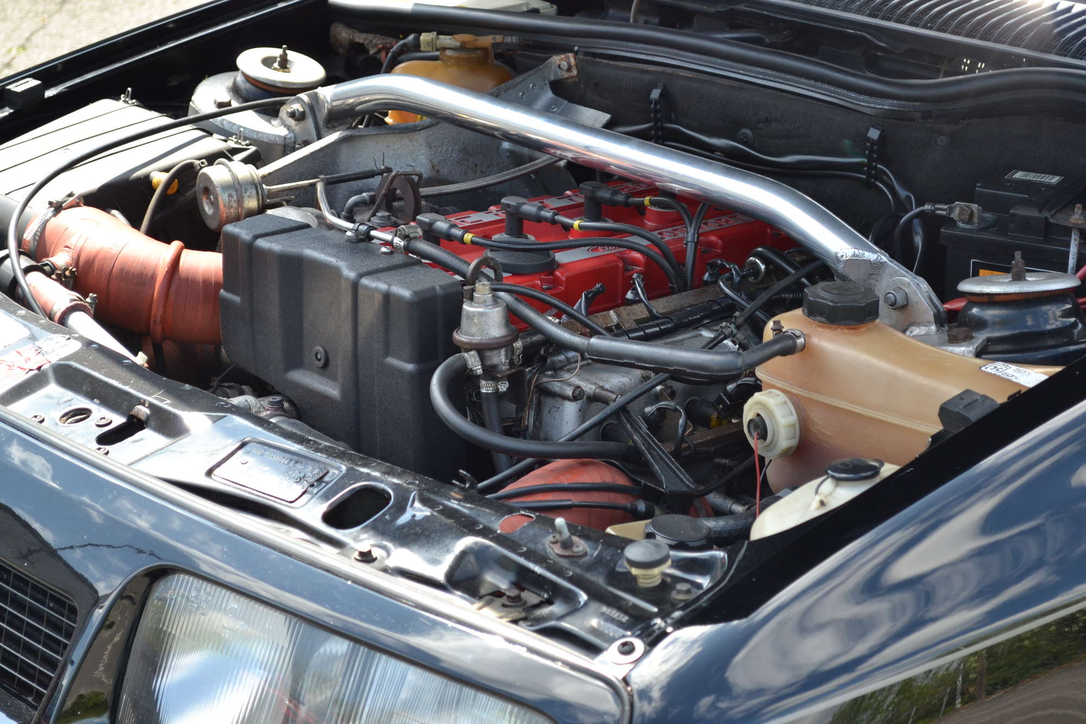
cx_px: 543
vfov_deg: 16.6
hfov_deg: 24.6
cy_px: 362
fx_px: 2488
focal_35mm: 82
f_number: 5.6
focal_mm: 55
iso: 400
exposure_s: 1/250
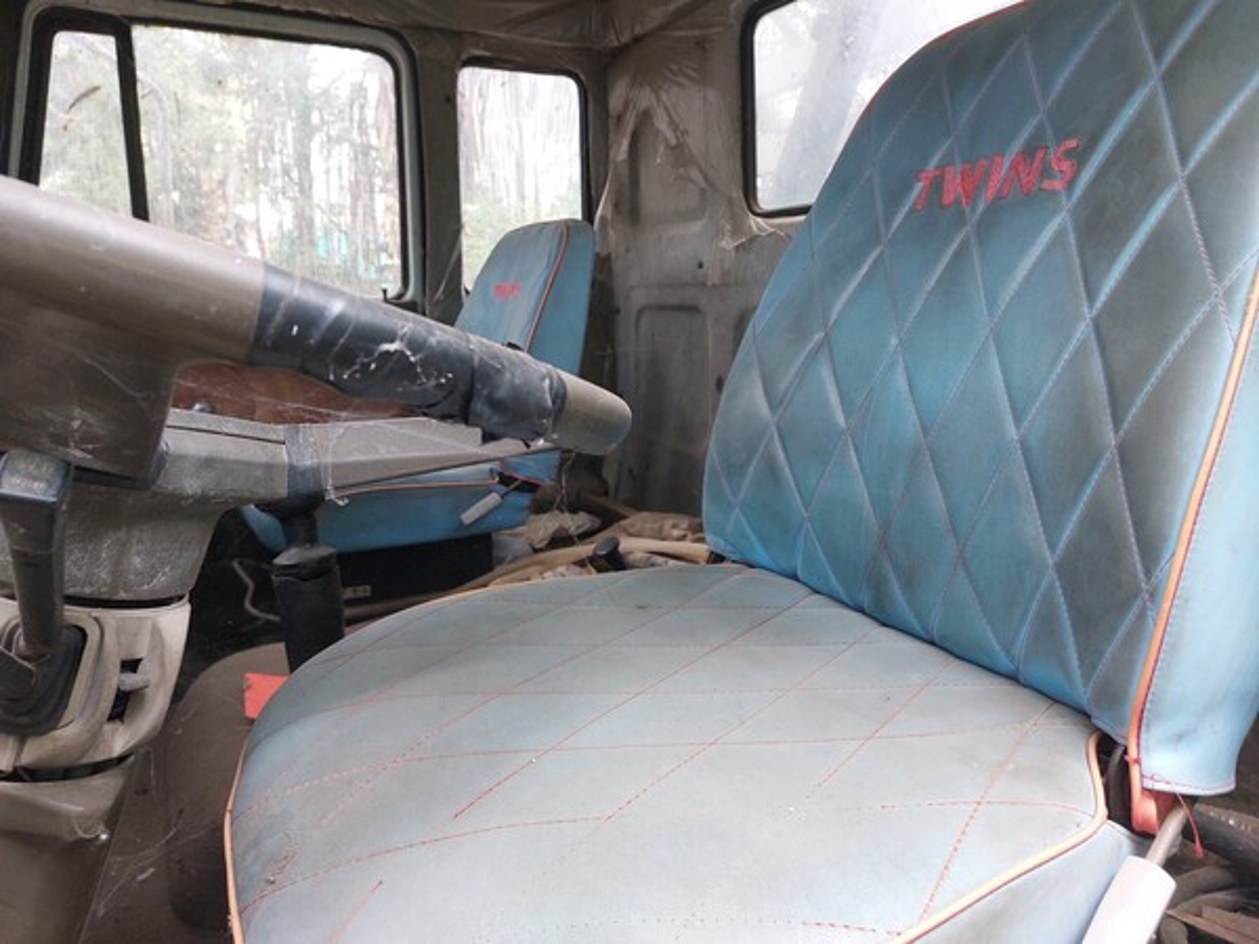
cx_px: 630
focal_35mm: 25
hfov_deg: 69.4
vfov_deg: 54.9
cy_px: 472
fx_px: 909
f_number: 1.8
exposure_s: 1/100
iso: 200
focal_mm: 5.23
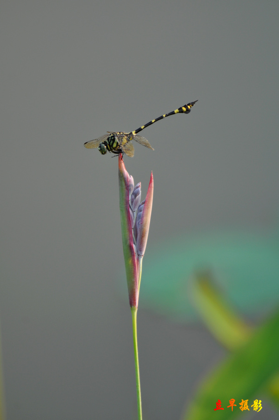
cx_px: 140
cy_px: 210
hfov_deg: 3.0
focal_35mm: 450
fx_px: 5243
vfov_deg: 4.6
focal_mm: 300
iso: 200
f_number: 5.6
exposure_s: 1/400
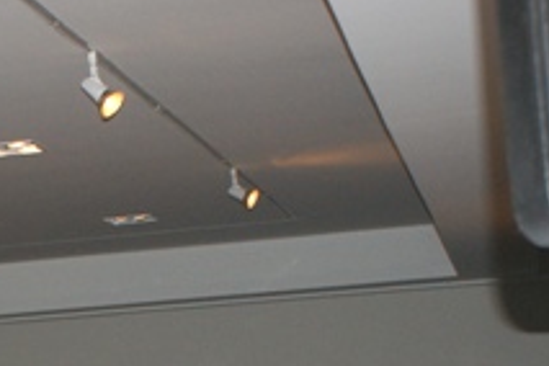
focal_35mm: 117
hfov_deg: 16.9
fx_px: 1784
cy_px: 461
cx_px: -54
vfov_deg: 11.4
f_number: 5.6
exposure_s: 1/60
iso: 400
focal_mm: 26
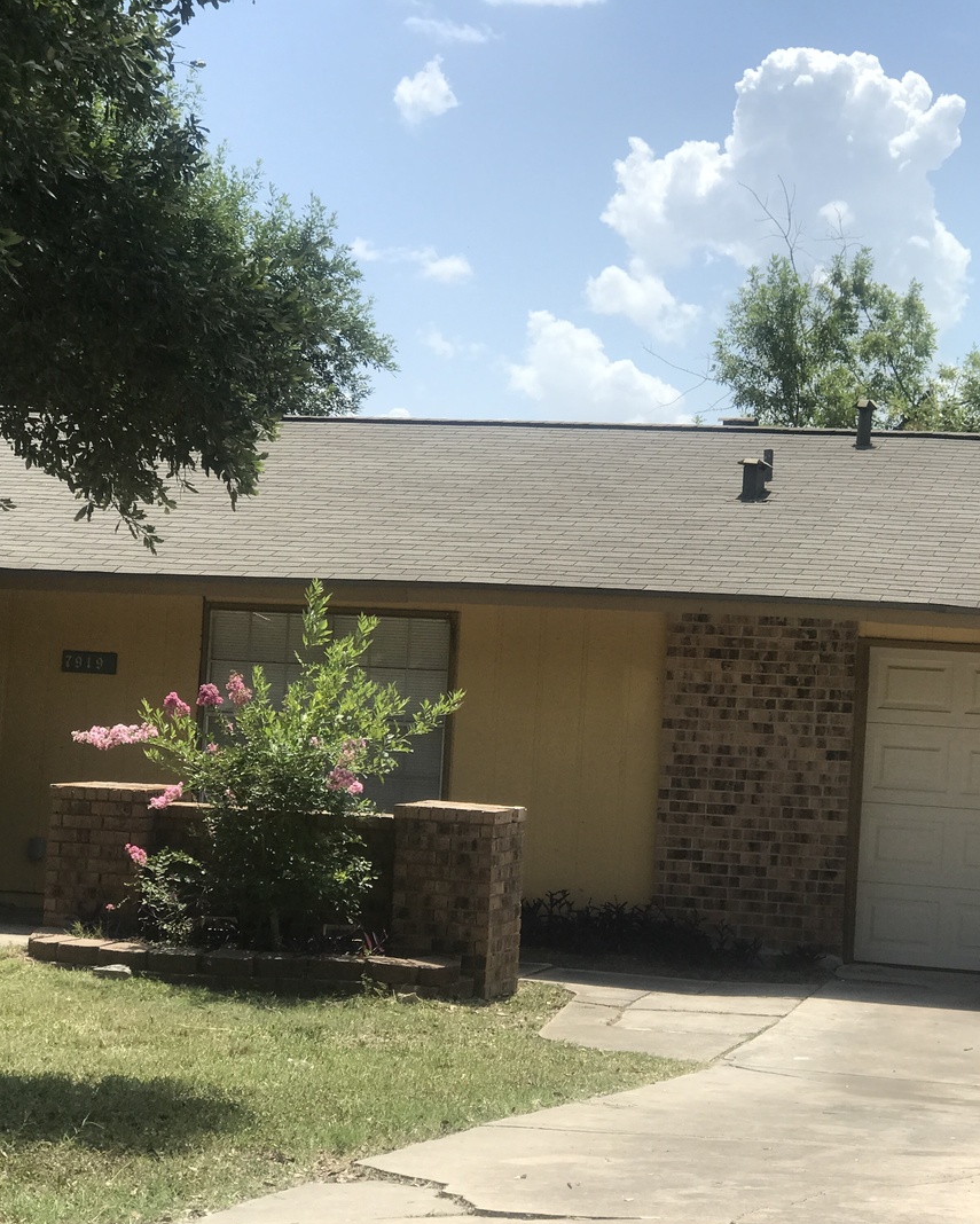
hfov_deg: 20.3
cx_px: 706
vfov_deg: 25.4
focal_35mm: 75
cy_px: 618
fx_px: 2718
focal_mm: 6.6
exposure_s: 1/977
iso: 20
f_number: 2.8
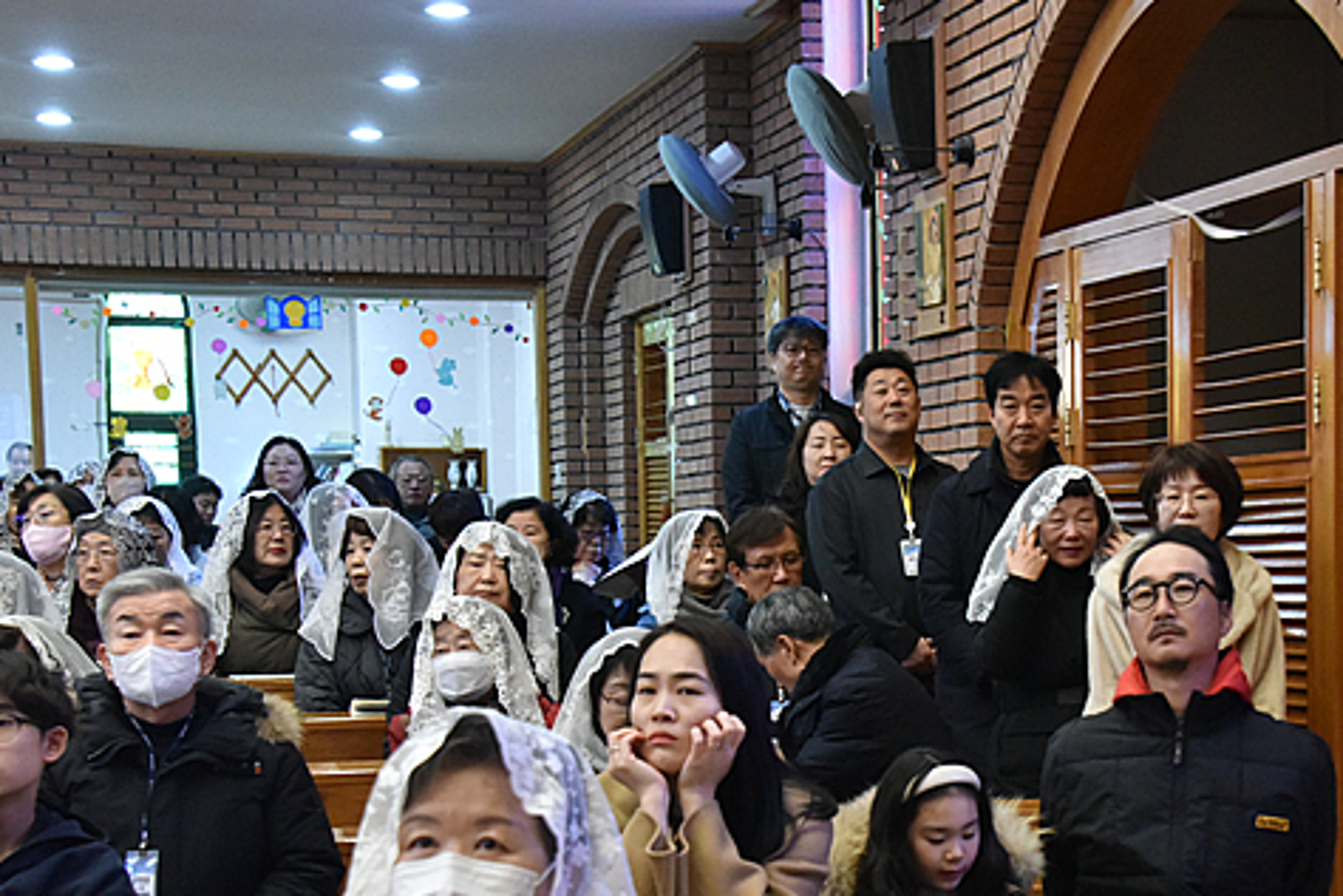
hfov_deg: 24.8
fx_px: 3022
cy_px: 707
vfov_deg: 16.7
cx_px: 986
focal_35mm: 81
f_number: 5.6
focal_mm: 48
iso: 5000
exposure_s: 1/125
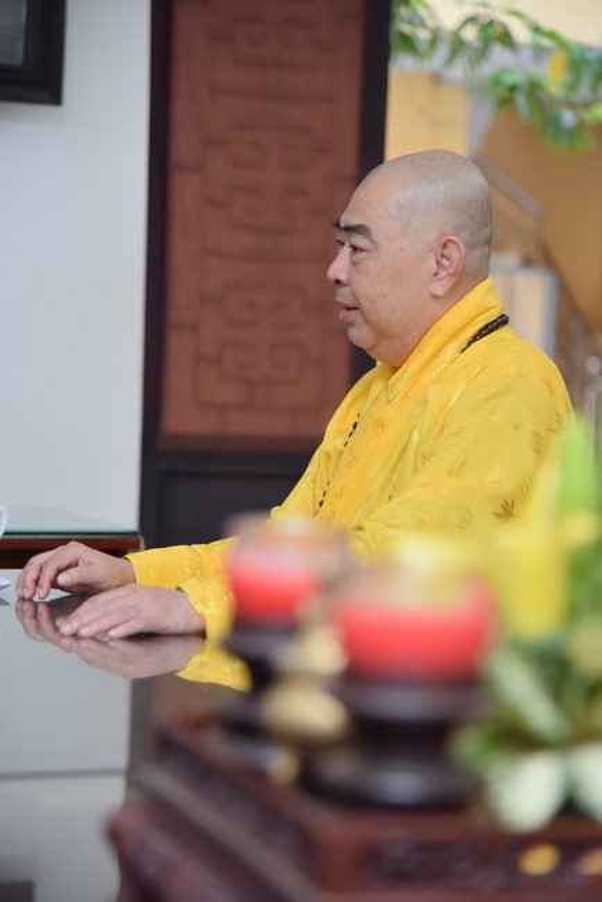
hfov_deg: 13.1
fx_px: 2631
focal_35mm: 105
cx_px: 301
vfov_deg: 19.4
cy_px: 451
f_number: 4.5
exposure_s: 1/160
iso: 1250
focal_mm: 105
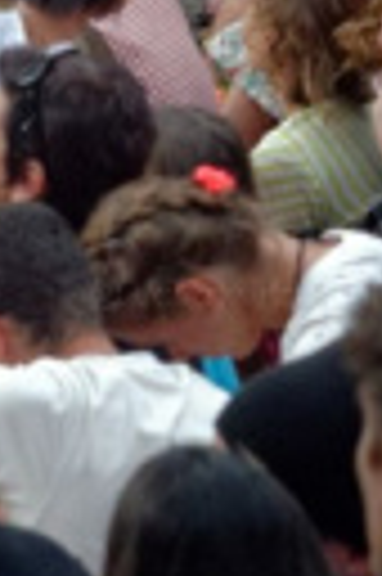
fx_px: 7852
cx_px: 604
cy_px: -382
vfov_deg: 4.2
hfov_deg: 2.8
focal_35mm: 492
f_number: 5.6
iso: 500
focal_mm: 70
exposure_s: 1/125
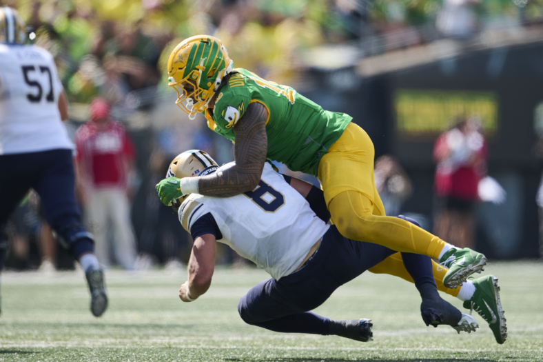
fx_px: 6032
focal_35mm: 400
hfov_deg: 5.2
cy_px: 181
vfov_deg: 3.4
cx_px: 272
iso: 250
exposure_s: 1/1919
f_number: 2.8
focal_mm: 400
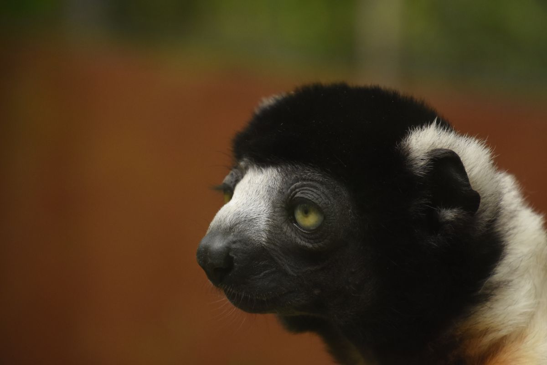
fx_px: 3418
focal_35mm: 225
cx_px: 274
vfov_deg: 6.1
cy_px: 182
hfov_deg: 9.1
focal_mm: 150
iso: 1600
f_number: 6
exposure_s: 1/1600
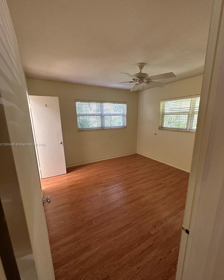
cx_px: 114
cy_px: 145
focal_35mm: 15
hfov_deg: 84.1
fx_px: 124
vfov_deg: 96.7
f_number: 2.2
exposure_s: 1/60
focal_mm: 2.22
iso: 500
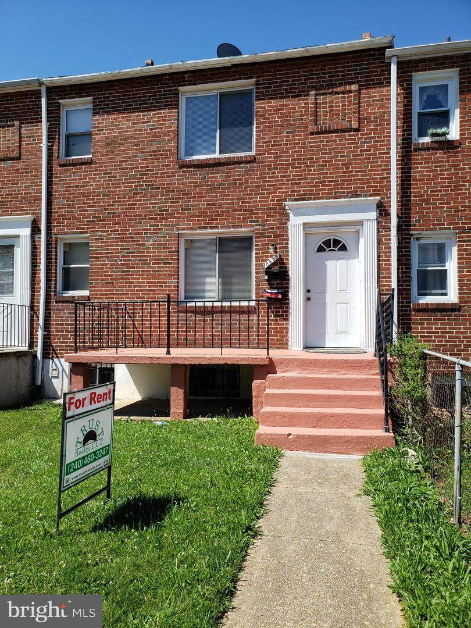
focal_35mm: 26
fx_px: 472
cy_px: 314
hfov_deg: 53.1
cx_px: 236
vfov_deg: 67.3
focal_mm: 4.3
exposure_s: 1/1105
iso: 50
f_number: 2.4
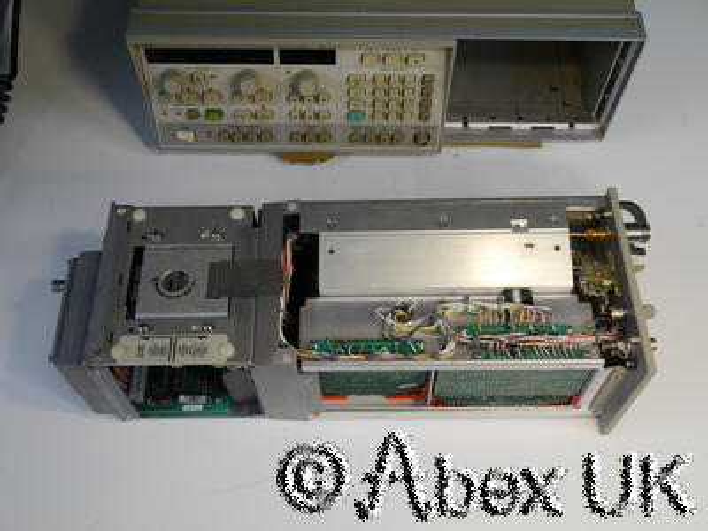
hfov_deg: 49.0
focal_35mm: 38
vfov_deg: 37.7
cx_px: 354
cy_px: 266
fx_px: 777
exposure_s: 1/6
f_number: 13
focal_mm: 19
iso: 400
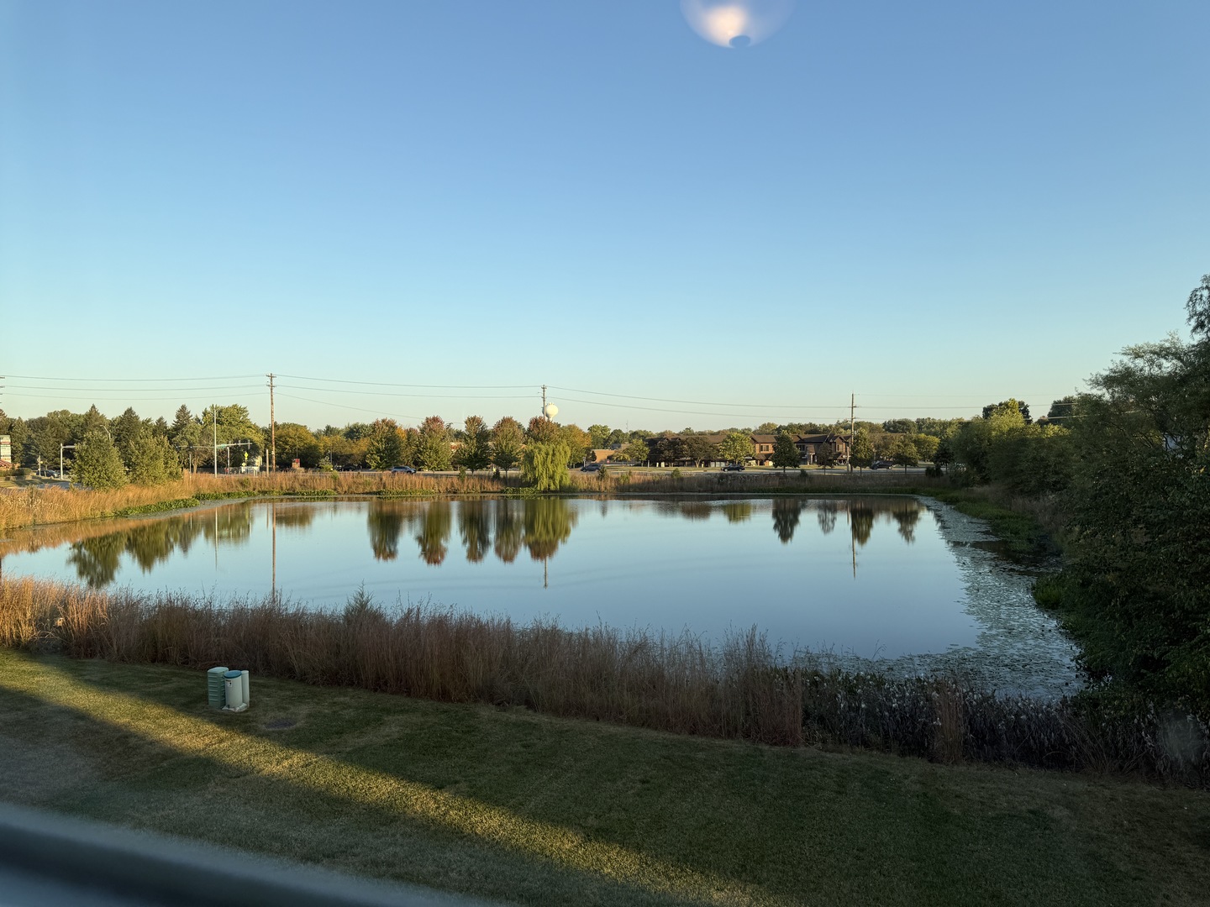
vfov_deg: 56.8
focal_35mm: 24
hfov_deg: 71.6
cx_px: 605
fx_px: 839
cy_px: 454
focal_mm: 6.76
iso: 80
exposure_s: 1/1493
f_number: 1.78
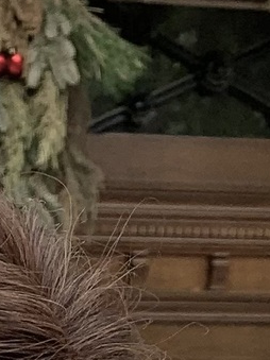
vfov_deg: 8.9
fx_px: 1915
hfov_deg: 7.9
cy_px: 1052
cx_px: -139
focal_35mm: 184
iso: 25
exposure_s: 1/696
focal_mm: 4.25
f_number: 1.8
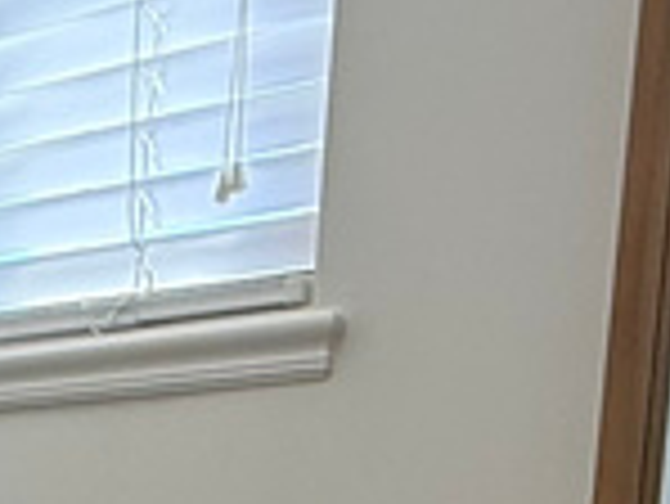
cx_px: -405
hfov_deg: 17.7
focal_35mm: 96
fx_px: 1860
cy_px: 891
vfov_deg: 13.8
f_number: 2.2
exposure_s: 1/120
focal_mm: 2.22
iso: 125
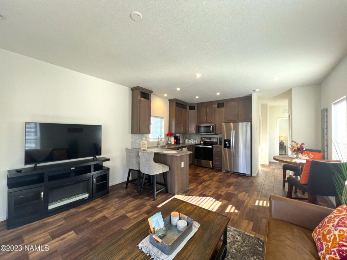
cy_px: 130
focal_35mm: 13
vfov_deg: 89.9
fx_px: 130
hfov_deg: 106.2
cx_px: 174
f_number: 1.8
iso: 80
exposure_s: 1/120
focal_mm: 1.57
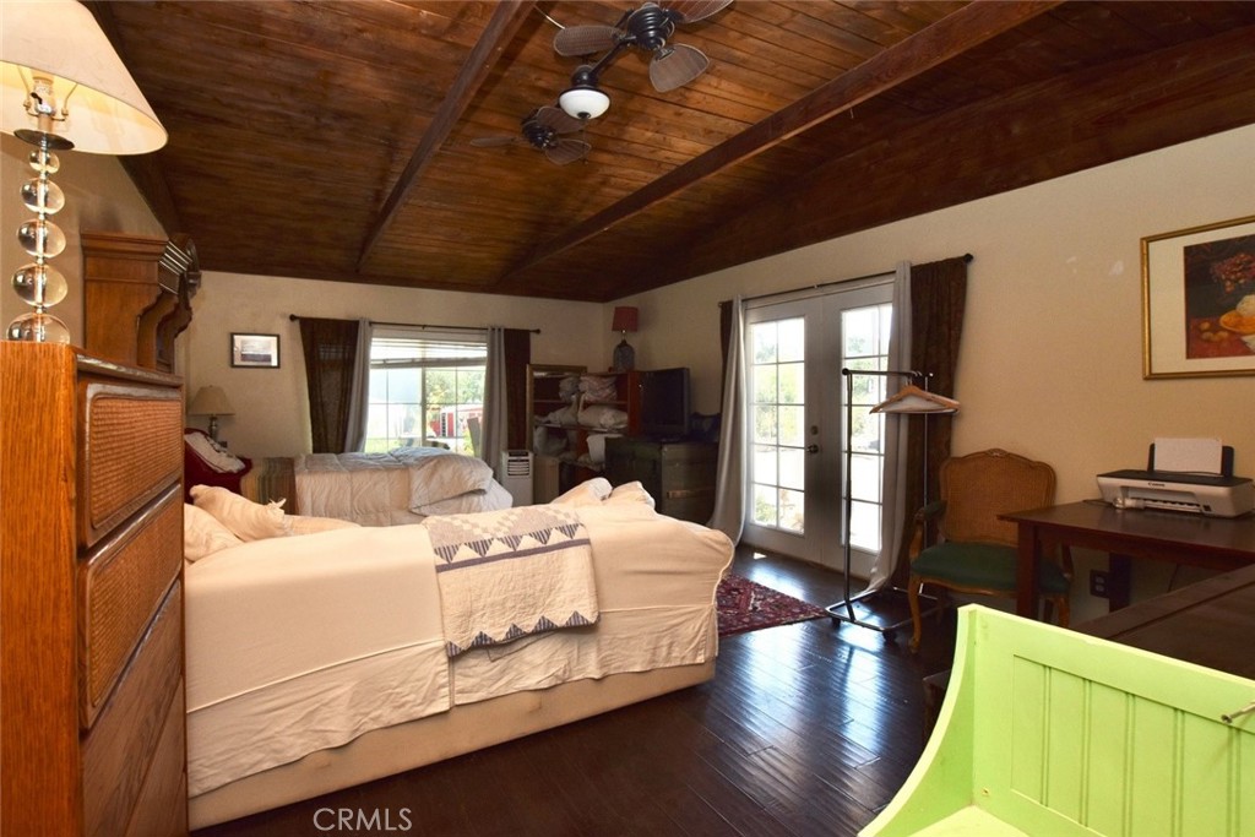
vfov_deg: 72.1
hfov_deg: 95.0
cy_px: 418
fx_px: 575
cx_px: 628
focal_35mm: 16
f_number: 11
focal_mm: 11
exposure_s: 1/60
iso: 250
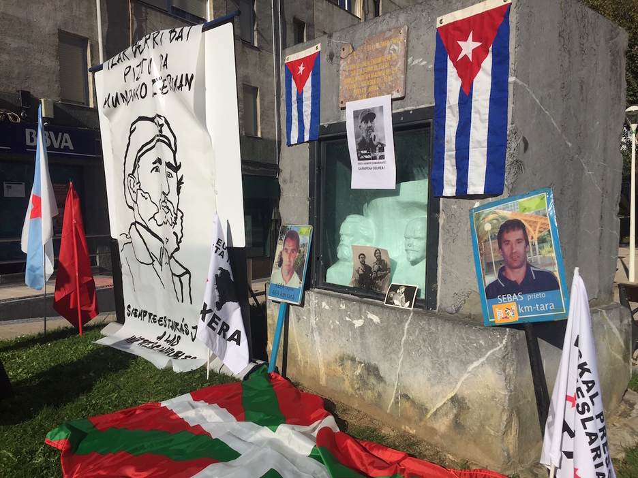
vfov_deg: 48.2
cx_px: 319
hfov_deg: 61.7
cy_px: 239
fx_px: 534
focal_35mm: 29
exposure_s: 1/5650
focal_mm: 4.15
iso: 32
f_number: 2.2
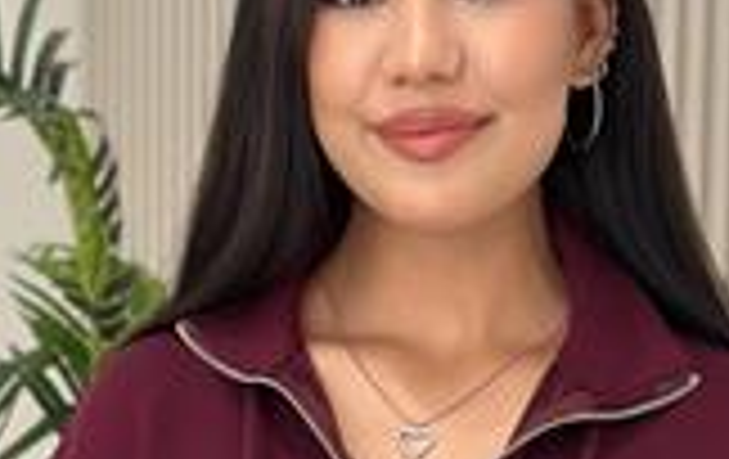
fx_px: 3325
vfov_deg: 7.6
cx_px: 310
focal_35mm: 167
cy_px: 830
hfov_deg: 12.5
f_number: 1.78
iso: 80
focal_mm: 6.86
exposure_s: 1/209
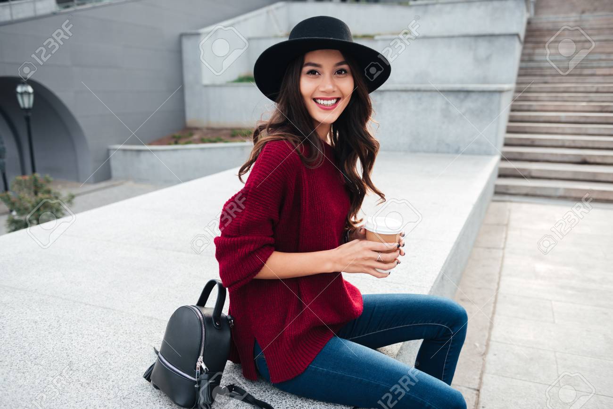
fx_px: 528
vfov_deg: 42.3
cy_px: 204
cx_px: 306
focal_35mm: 31
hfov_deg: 60.3
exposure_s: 1/400
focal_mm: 31
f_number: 3.2
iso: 200
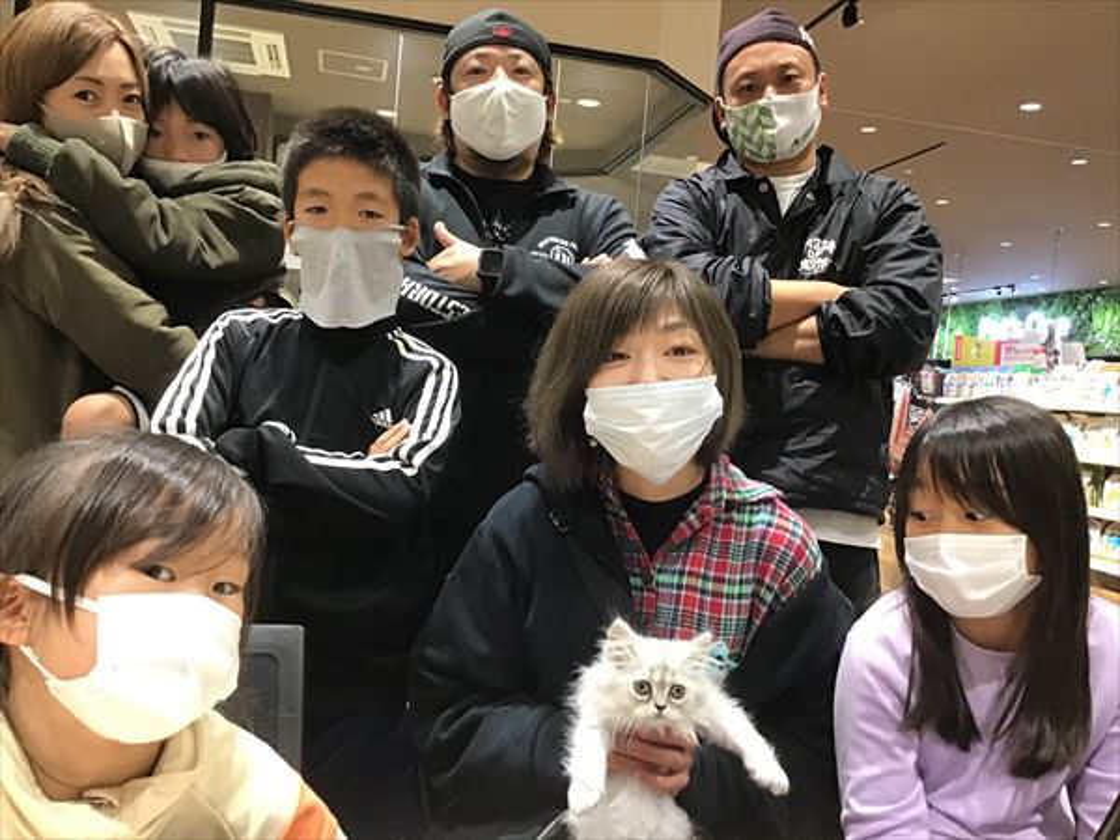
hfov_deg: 58.4
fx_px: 1003
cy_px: 420
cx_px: 560
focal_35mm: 31
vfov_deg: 45.4
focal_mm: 3.3
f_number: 2.4
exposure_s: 1/30
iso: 160
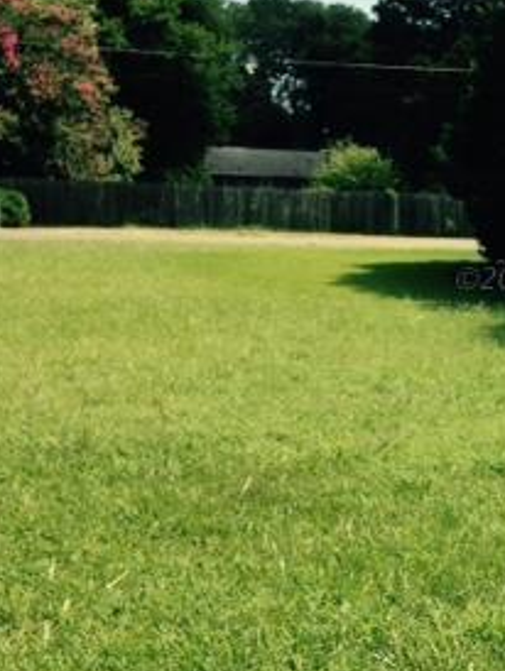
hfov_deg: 18.4
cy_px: 279
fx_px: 1495
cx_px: 571
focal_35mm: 77
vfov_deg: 25.3
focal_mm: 4.12
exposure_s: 1/968
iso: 50
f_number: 2.4
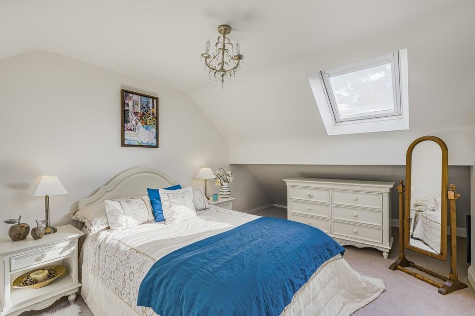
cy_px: 158
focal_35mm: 16
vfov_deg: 73.7
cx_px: 238
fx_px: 211
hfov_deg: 96.8
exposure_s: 1/50
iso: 200
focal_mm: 16
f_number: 8
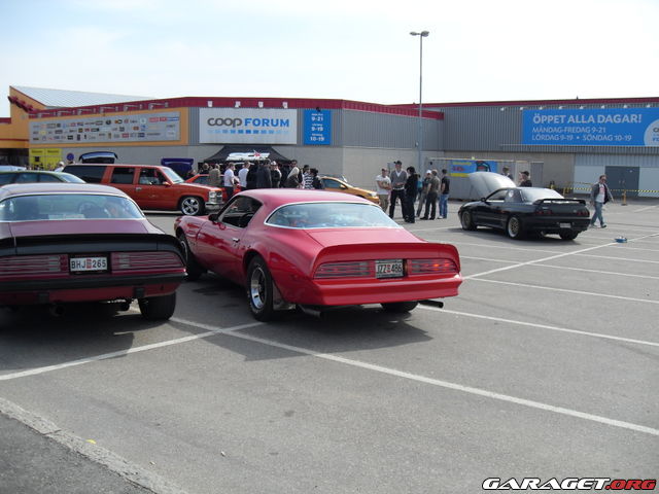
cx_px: 330
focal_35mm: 34
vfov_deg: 41.8
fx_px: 647
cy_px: 247
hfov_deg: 54.0
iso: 80
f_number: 7
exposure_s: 1/180
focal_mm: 6.3
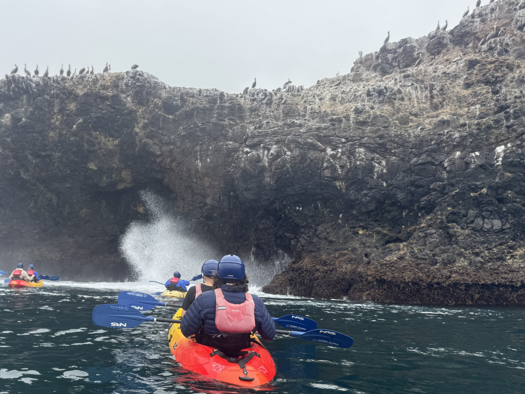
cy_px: 233
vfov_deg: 44.0
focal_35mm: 32
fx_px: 485
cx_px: 182
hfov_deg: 55.8
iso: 80
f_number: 1.78
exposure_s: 1/1869
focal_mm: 6.76
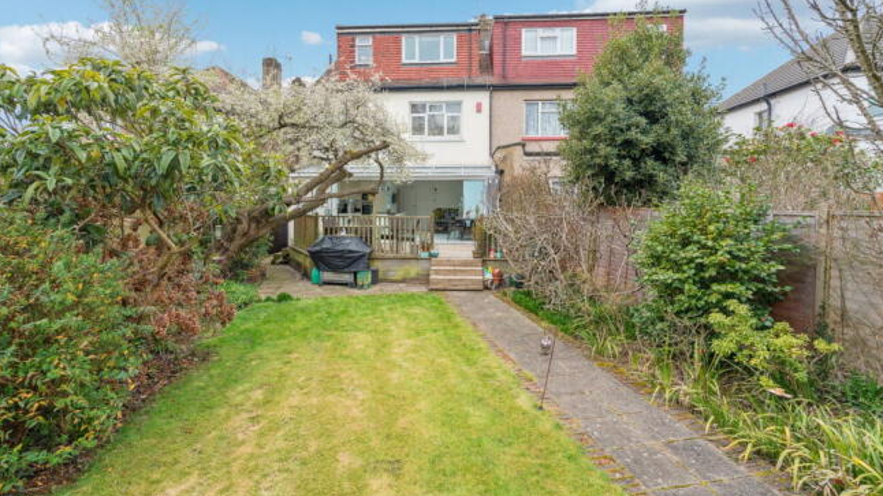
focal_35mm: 17
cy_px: 208
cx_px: 438
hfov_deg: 95.9
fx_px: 398
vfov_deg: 63.5
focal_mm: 16
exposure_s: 1/320
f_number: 7.1
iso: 400
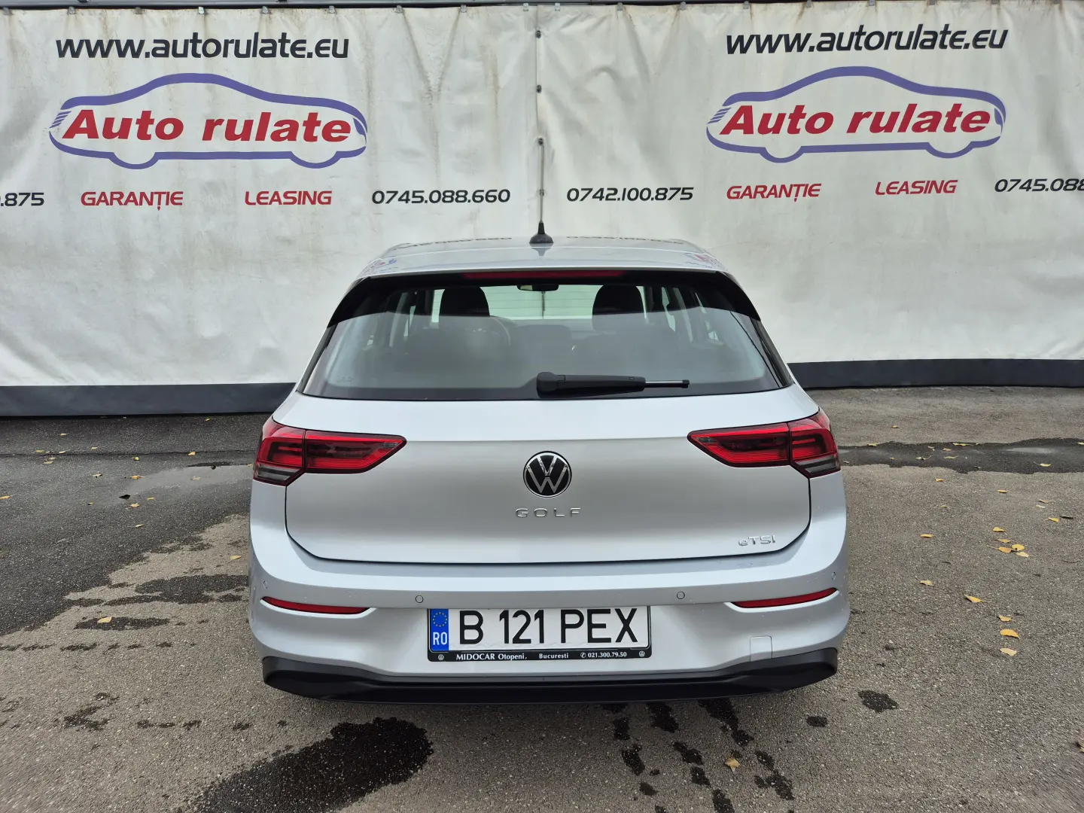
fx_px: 720
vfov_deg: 58.9
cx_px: 542
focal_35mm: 23
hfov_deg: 73.9
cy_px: 406
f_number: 1.8
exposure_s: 1/237
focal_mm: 5.4
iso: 25
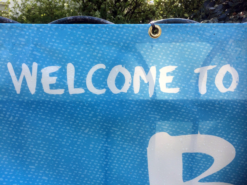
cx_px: 124
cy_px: 92
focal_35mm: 29
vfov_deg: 48.2
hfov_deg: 61.7
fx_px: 207
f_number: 2.2
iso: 32
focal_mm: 4.15
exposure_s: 1/342
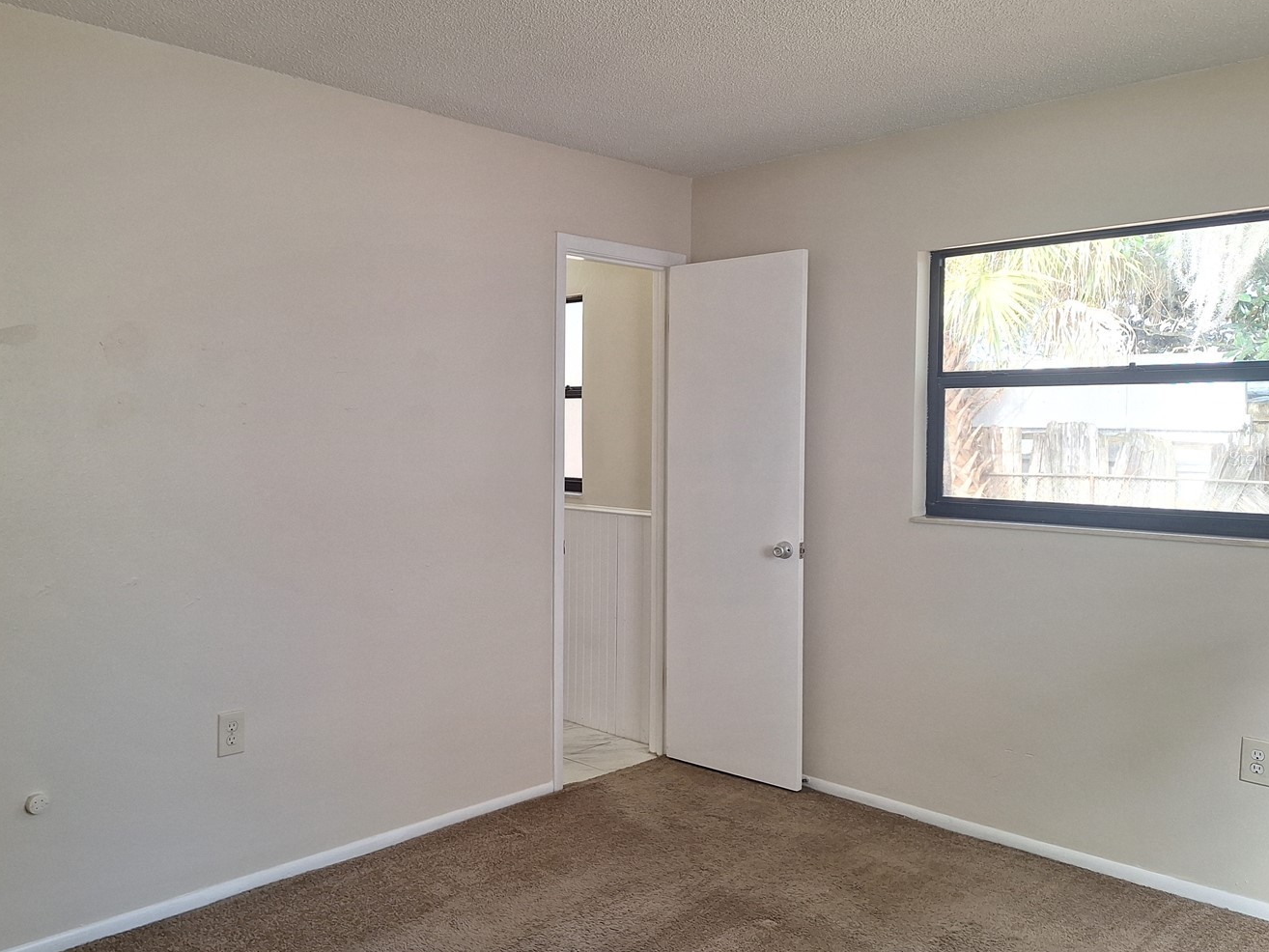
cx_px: 548
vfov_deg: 49.7
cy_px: 458
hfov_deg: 63.2
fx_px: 1027
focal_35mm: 28
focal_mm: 5.54
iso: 50
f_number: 1.8
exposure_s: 1/60
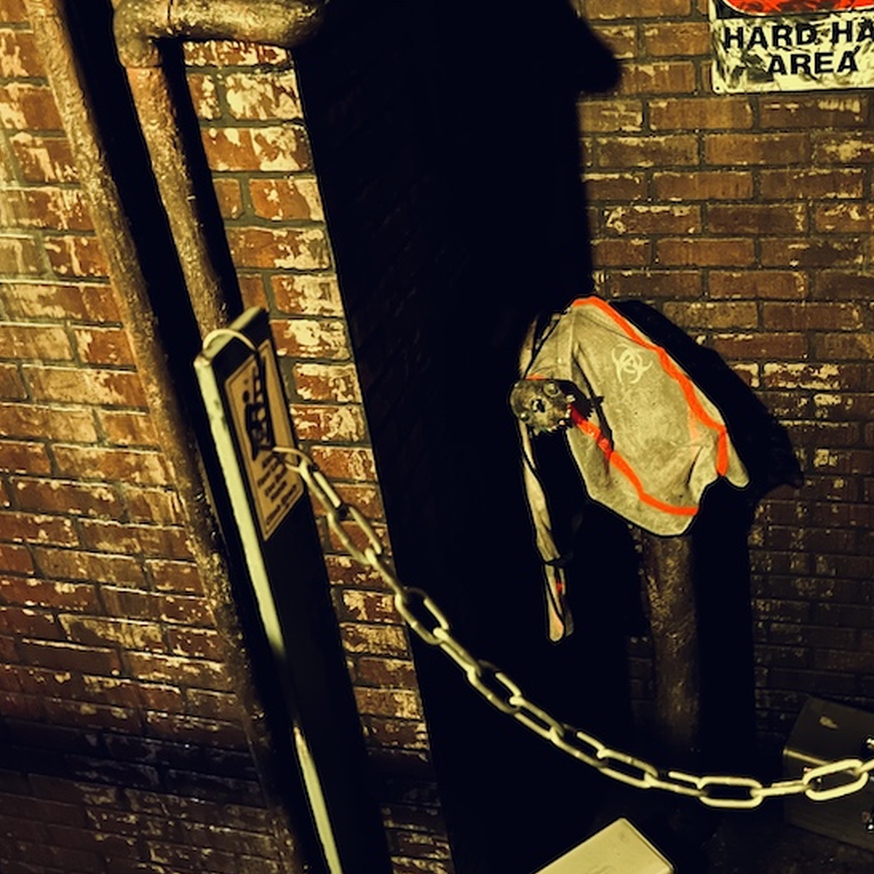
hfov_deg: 39.4
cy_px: 395
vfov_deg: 40.0
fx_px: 1200
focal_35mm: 42
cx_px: 604
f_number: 1.5
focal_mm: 5.7
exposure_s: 1/2
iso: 1250
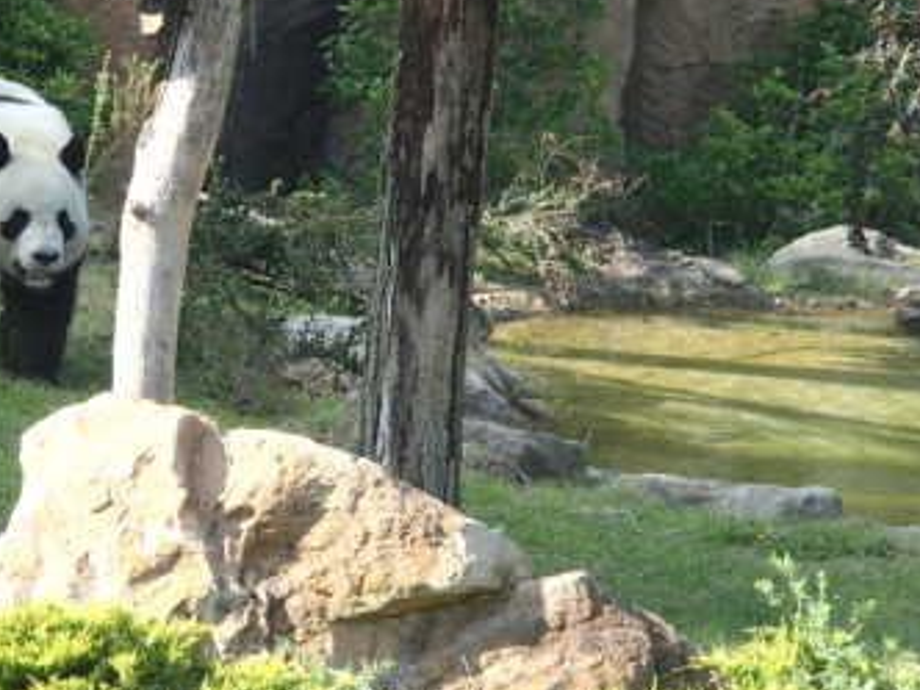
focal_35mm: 225
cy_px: 200
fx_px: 5980
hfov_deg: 8.8
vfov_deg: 6.6
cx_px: 206
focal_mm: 25
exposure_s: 1/125
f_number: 5.9
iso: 200
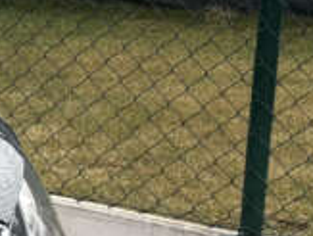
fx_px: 1731
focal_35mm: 191
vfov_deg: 7.8
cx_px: -661
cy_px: 213
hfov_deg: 8.5
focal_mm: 5.96
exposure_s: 1/121
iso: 50
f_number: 1.6
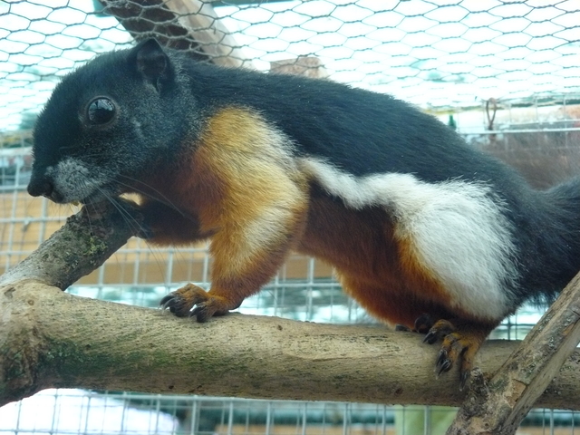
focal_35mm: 62
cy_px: 218
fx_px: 1039
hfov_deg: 31.2
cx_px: 290
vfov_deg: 23.7
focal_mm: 10.4
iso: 320
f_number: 3.2
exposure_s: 1/60
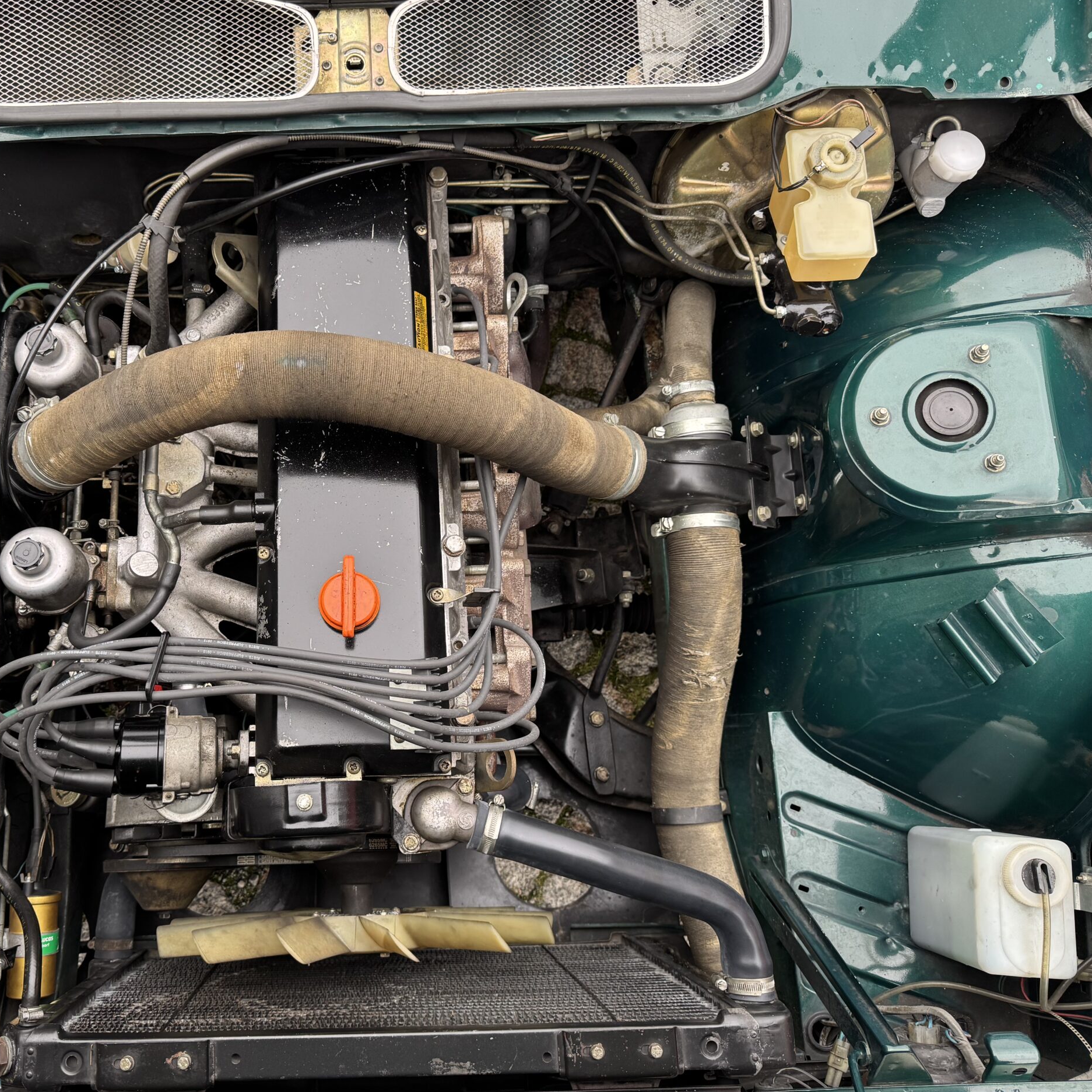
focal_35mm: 29
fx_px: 1035
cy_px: 543
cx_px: 365
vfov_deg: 55.6
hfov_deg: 54.5
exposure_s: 1/121
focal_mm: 6.76
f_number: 1.78
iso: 125
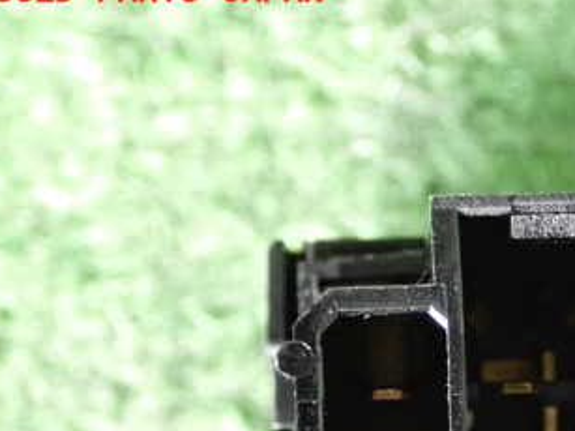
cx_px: 545
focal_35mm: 86
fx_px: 1428
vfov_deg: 16.9
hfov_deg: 22.1
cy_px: 388
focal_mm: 7.84
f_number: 2.9
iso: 3200
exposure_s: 1/125
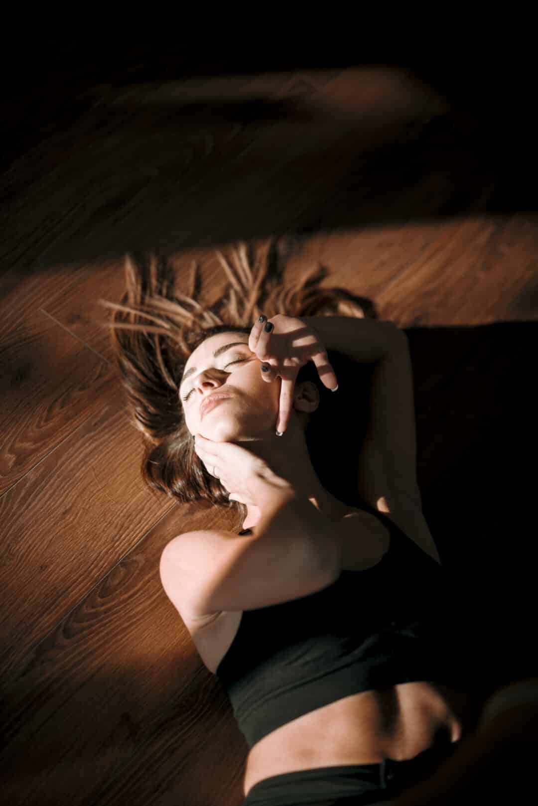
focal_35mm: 50
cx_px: 269
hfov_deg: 27.0
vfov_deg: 39.6
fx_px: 1120
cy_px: 403
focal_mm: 50
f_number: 1.4
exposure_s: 1/640
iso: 160
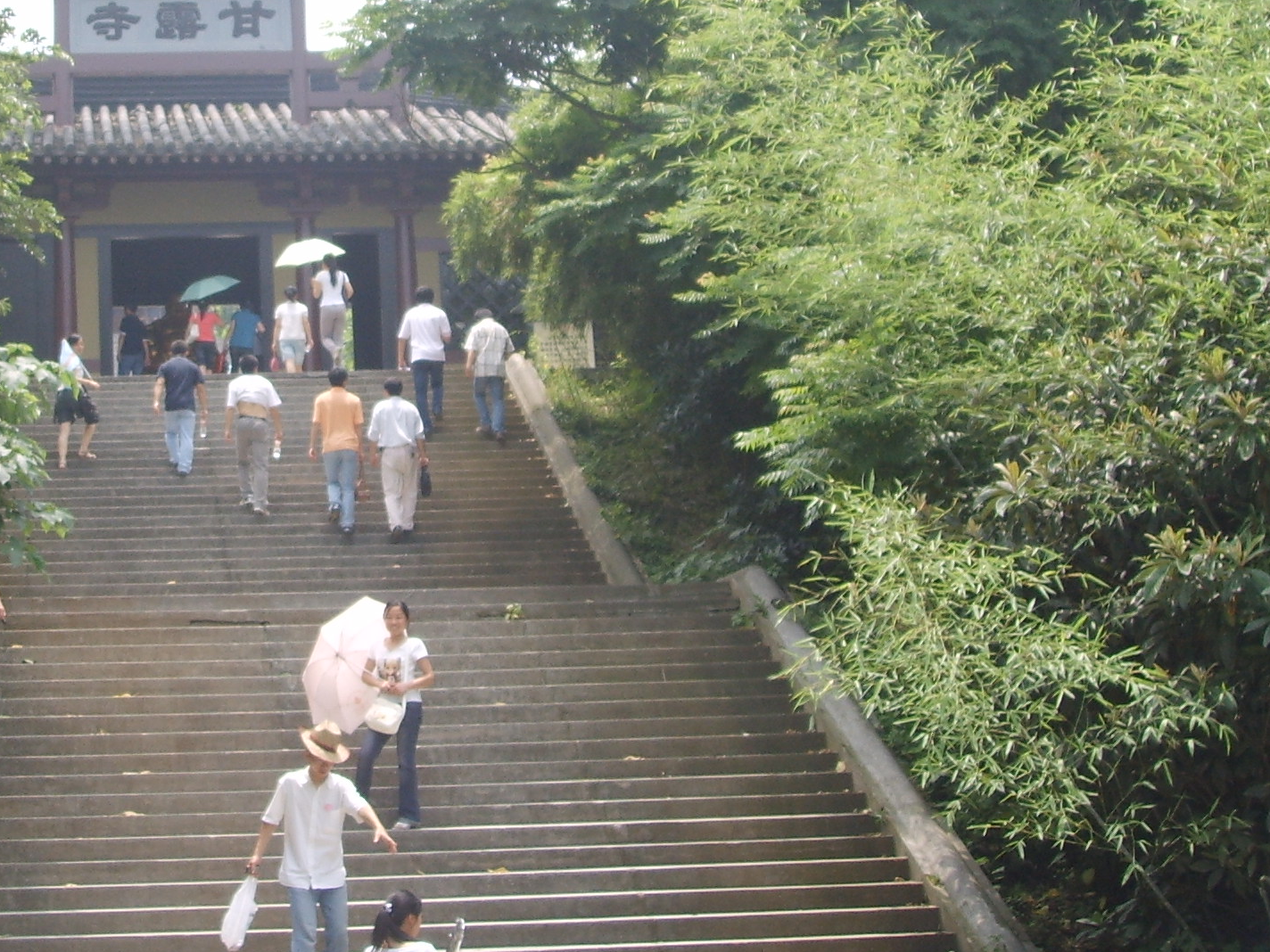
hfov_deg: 26.9
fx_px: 2605
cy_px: 252
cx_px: 253
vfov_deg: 20.6
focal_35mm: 71
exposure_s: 1/350
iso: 50
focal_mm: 6.6
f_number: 3.5
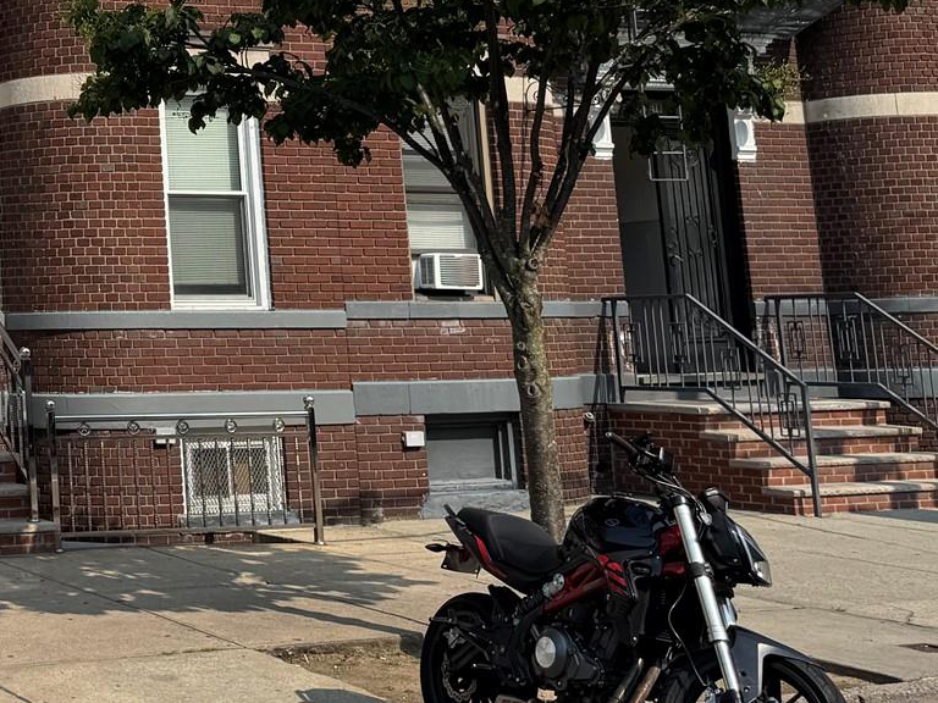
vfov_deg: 22.2
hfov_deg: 26.7
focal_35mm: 64
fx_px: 1734
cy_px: 33
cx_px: -194
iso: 80
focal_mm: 6.76
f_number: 1.78
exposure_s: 1/4310
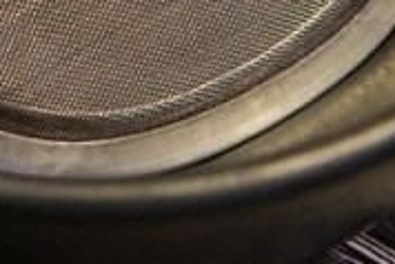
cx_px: 164
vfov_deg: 6.3
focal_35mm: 215
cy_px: -227
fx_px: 2361
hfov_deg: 9.6
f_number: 4
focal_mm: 30
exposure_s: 1/60
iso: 1600
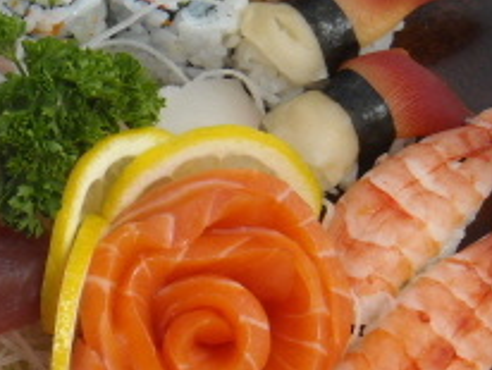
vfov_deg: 11.3
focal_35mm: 131
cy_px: 247
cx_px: -31
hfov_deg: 14.7
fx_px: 1864
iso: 64
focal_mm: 8.85
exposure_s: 1/154
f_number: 6.6
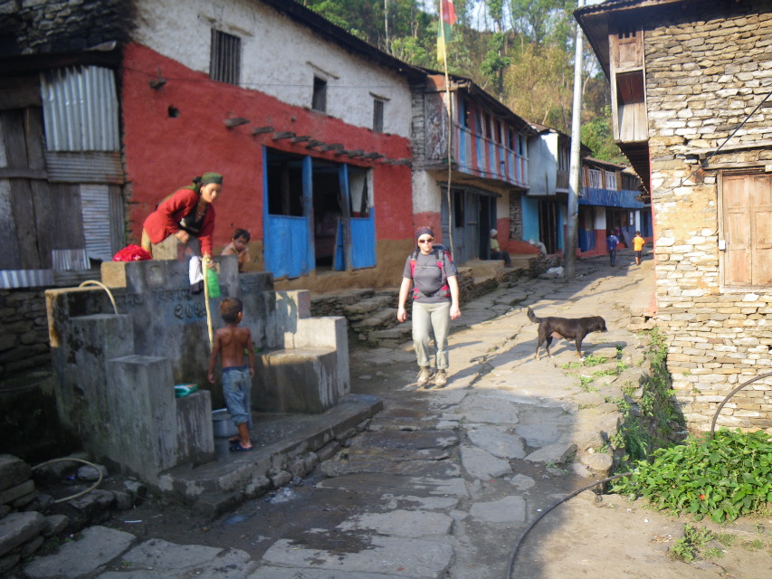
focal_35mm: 28
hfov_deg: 63.4
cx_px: 386
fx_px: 625
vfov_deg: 49.8
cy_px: 290
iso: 50
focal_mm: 5
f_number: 3.5
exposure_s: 1/100
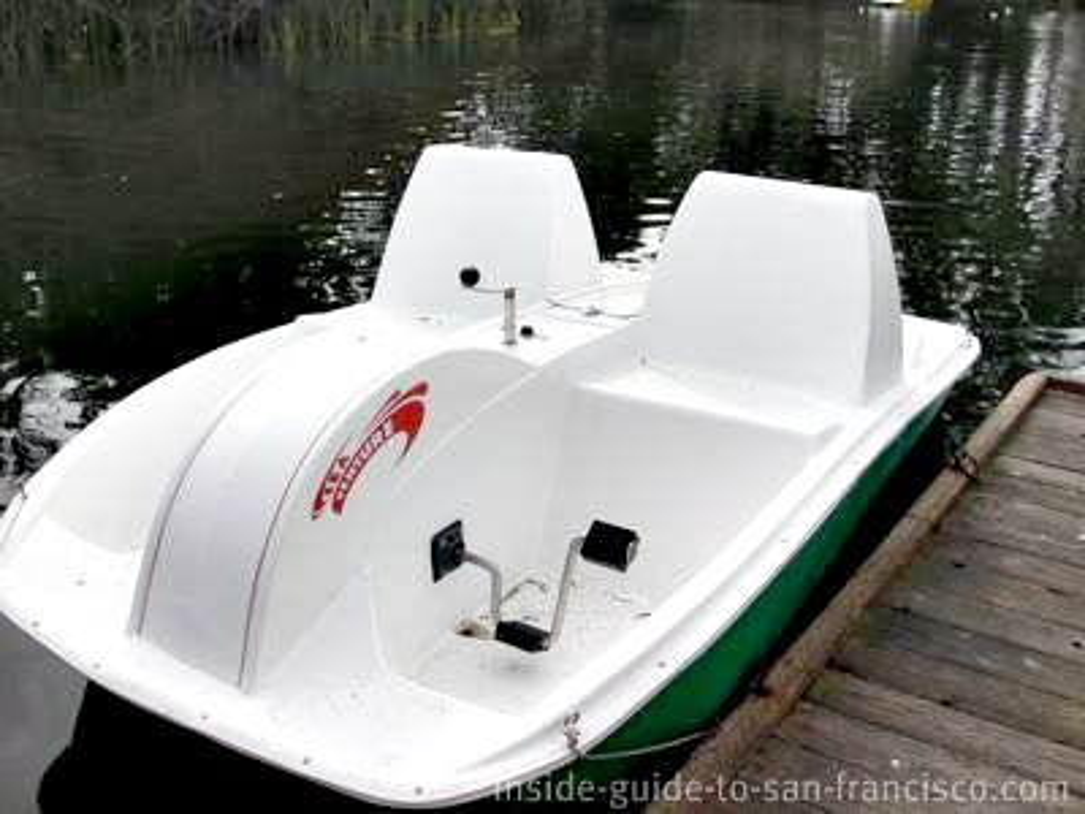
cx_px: 542
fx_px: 1128
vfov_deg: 39.7
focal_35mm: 36
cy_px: 407
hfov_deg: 51.4
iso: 50
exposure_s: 1/160
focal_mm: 6.3
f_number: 7.9
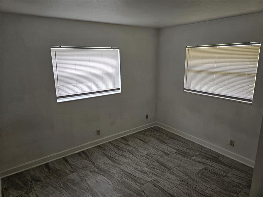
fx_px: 175
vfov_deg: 58.9
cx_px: 132
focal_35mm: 23
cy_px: 98
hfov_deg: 73.9
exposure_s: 1/359
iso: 100
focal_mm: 6.3
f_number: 1.7
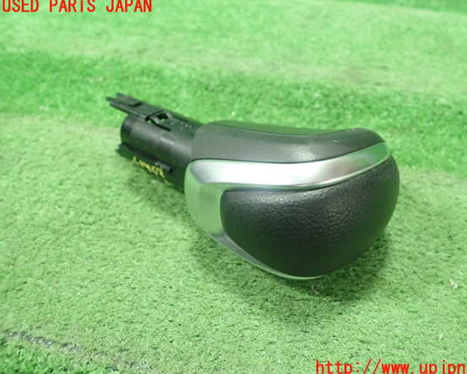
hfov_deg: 55.6
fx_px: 442
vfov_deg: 45.8
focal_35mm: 32
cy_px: 187
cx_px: 253
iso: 640
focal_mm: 5.5
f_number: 2.3
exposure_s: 1/125
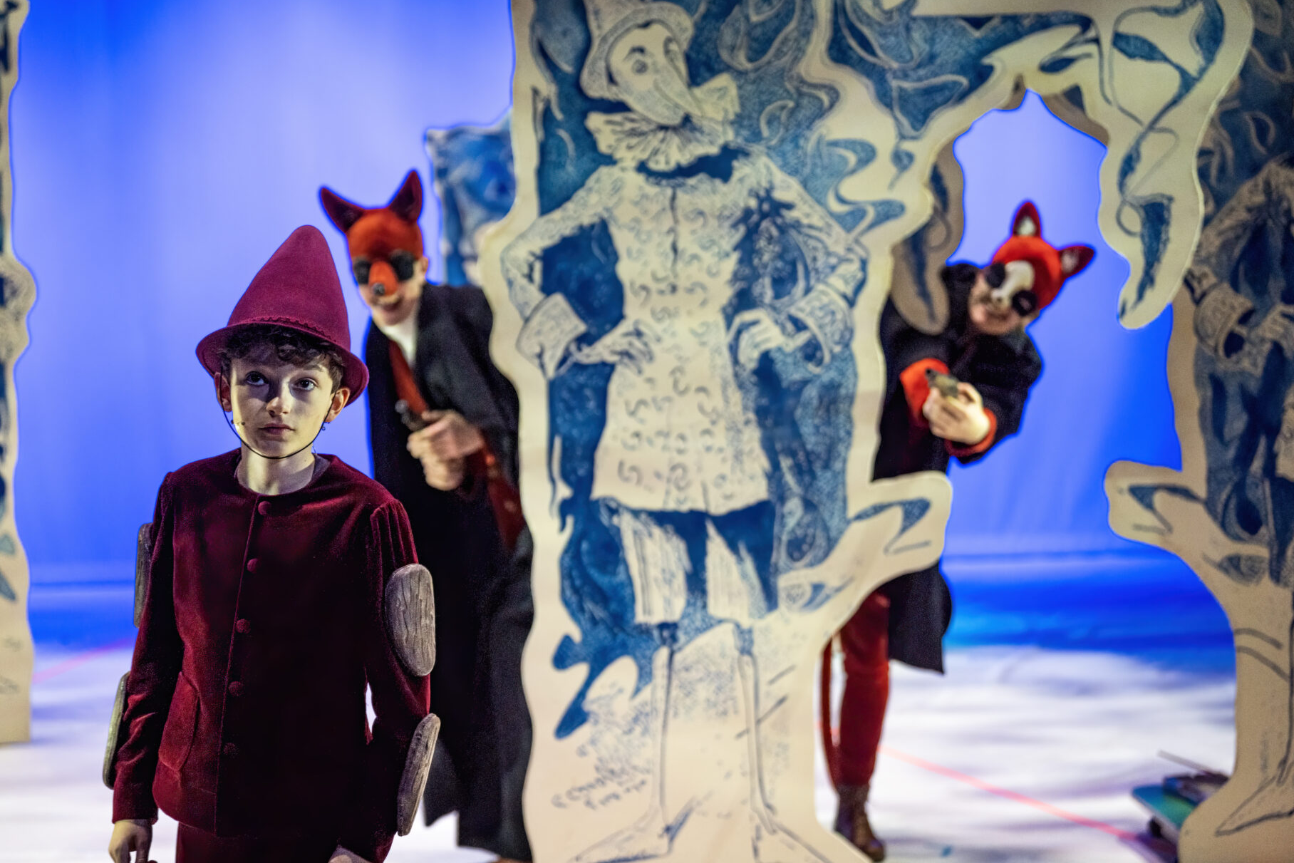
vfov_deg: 18.4
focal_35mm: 74
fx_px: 2660
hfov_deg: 27.3
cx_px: 627
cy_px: 430
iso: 2000
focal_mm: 70
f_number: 2.8
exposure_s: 1/80
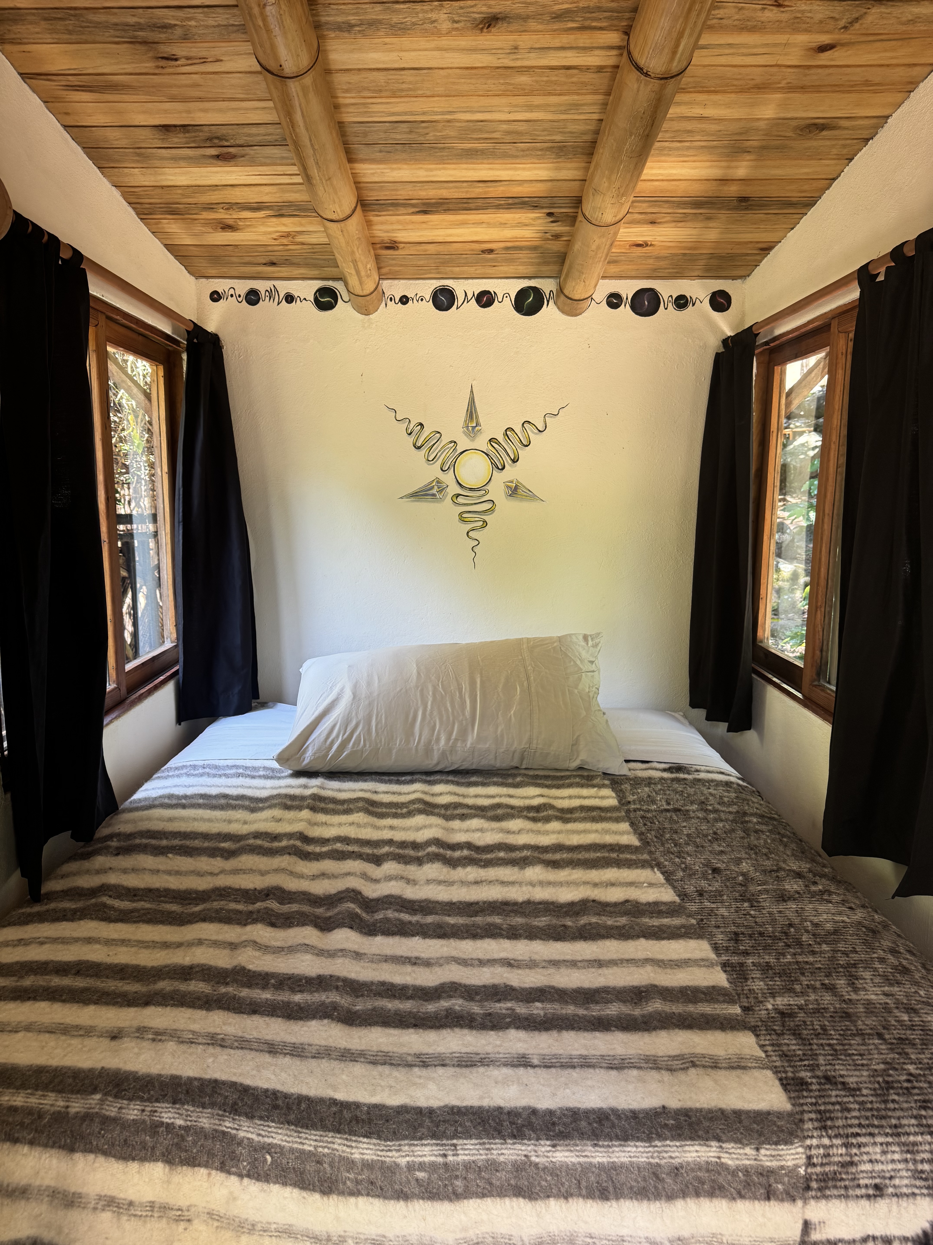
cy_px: 622
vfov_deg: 71.6
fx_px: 862
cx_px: 466
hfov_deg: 56.8
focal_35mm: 24
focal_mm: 6.76
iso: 160
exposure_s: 1/121
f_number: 1.78
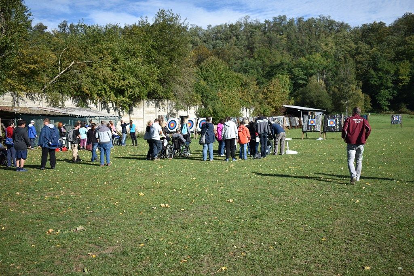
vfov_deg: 38.4
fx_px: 397
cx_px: 207
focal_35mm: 34
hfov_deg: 55.1
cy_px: 138
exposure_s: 1/800
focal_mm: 23
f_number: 3.8
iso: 100
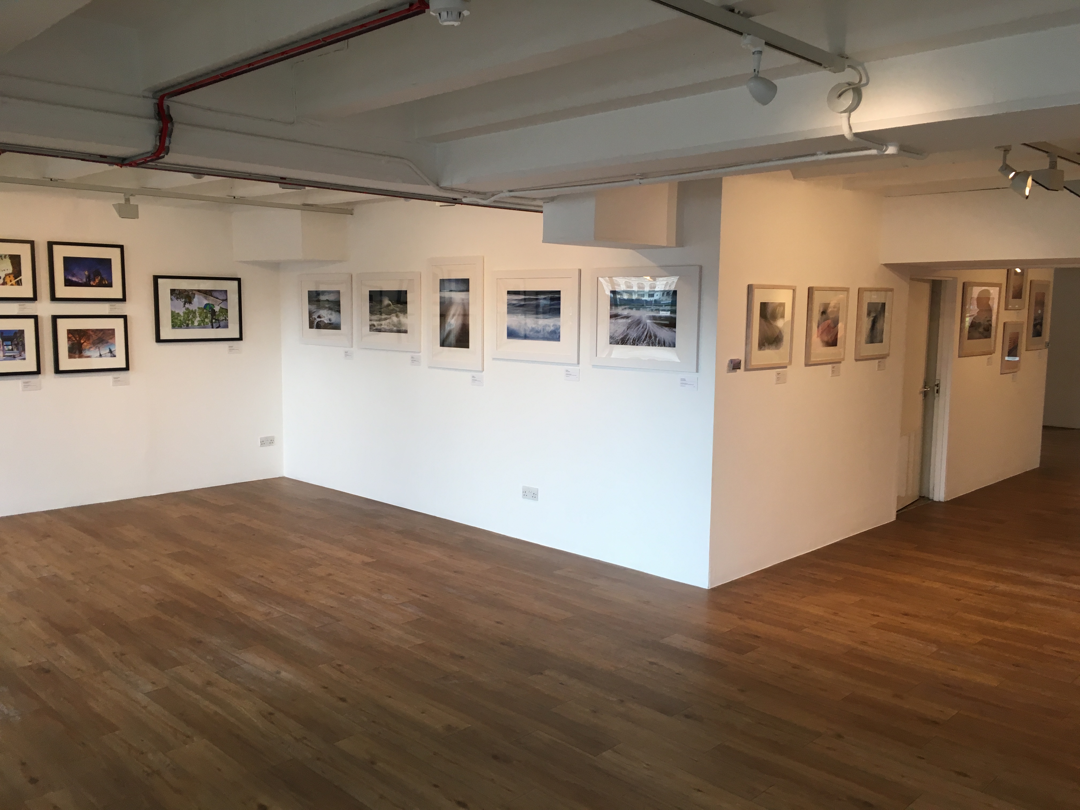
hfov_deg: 61.7
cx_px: 540
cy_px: 405
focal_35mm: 29
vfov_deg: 48.2
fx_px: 905
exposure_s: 1/33
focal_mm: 4.15
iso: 25
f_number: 2.2
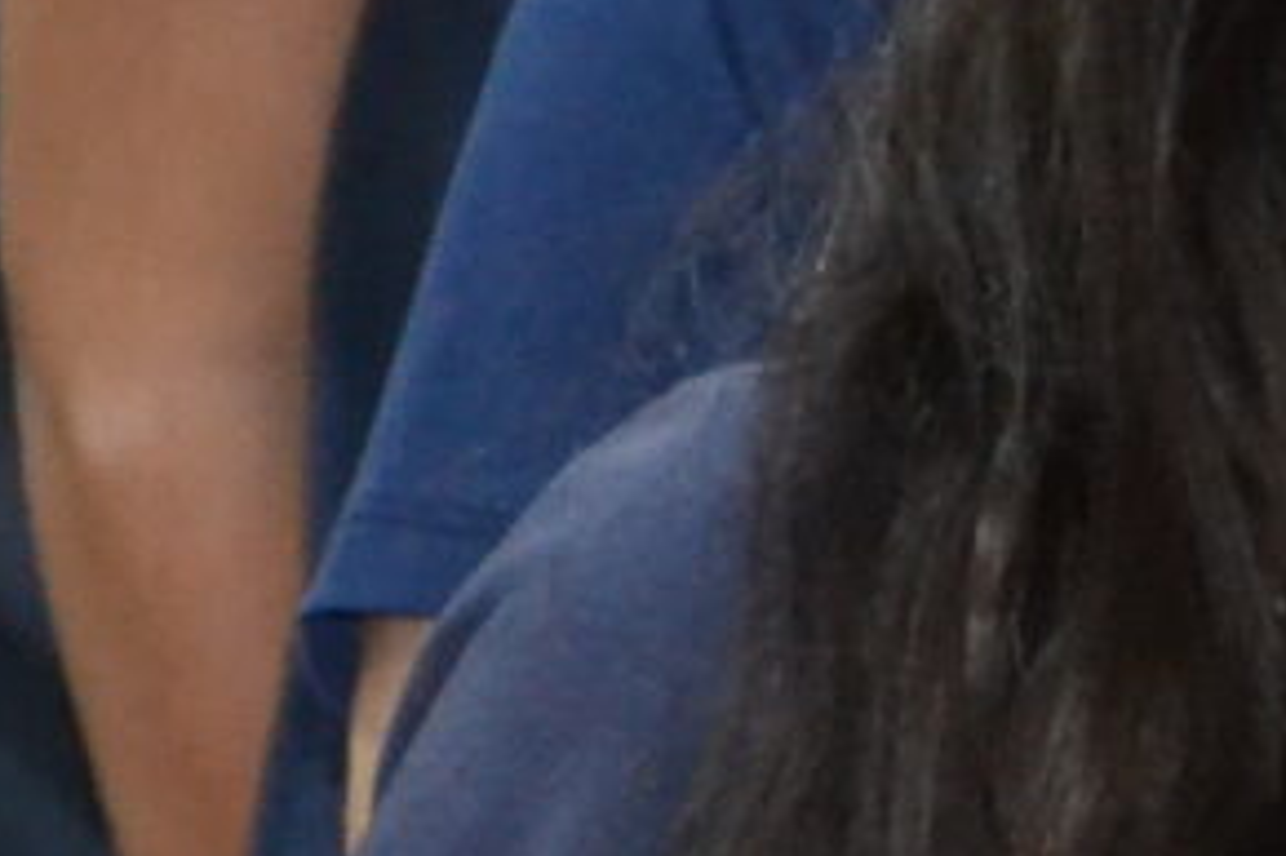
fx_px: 24848
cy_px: -546
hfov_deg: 2.9
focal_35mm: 696
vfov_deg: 2.0
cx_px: 2891
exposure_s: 1/60
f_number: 5
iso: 3200
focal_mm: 70
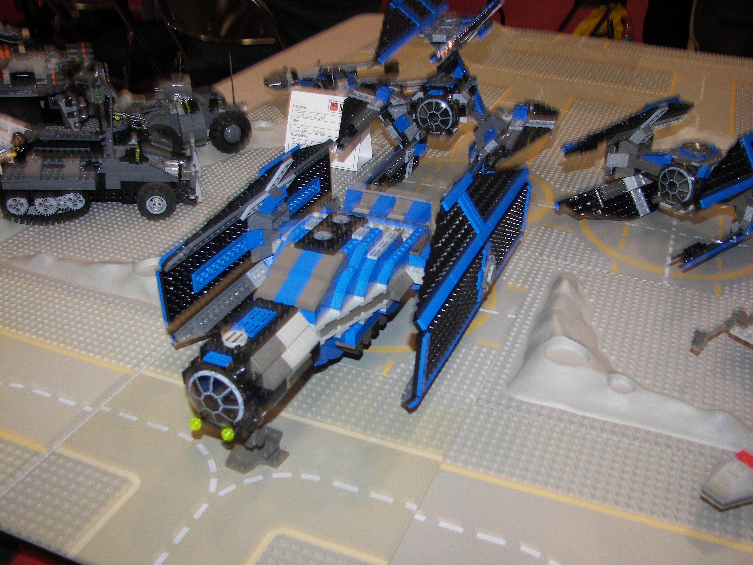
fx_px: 783
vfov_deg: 39.7
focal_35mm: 36
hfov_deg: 51.4
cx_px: 376
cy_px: 282
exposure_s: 1/30
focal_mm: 6
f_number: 2.8
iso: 64
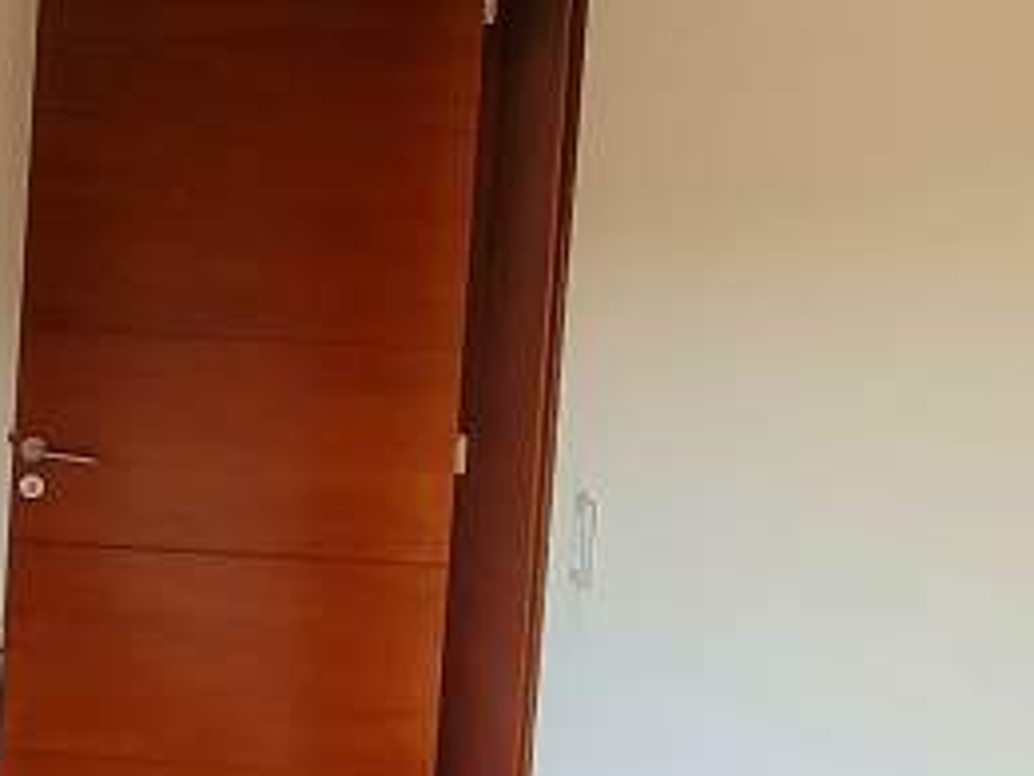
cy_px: 259
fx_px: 1792
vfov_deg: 24.3
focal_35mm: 60
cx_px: -60
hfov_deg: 29.5
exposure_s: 1/50
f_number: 2.2
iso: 200
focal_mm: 1.74
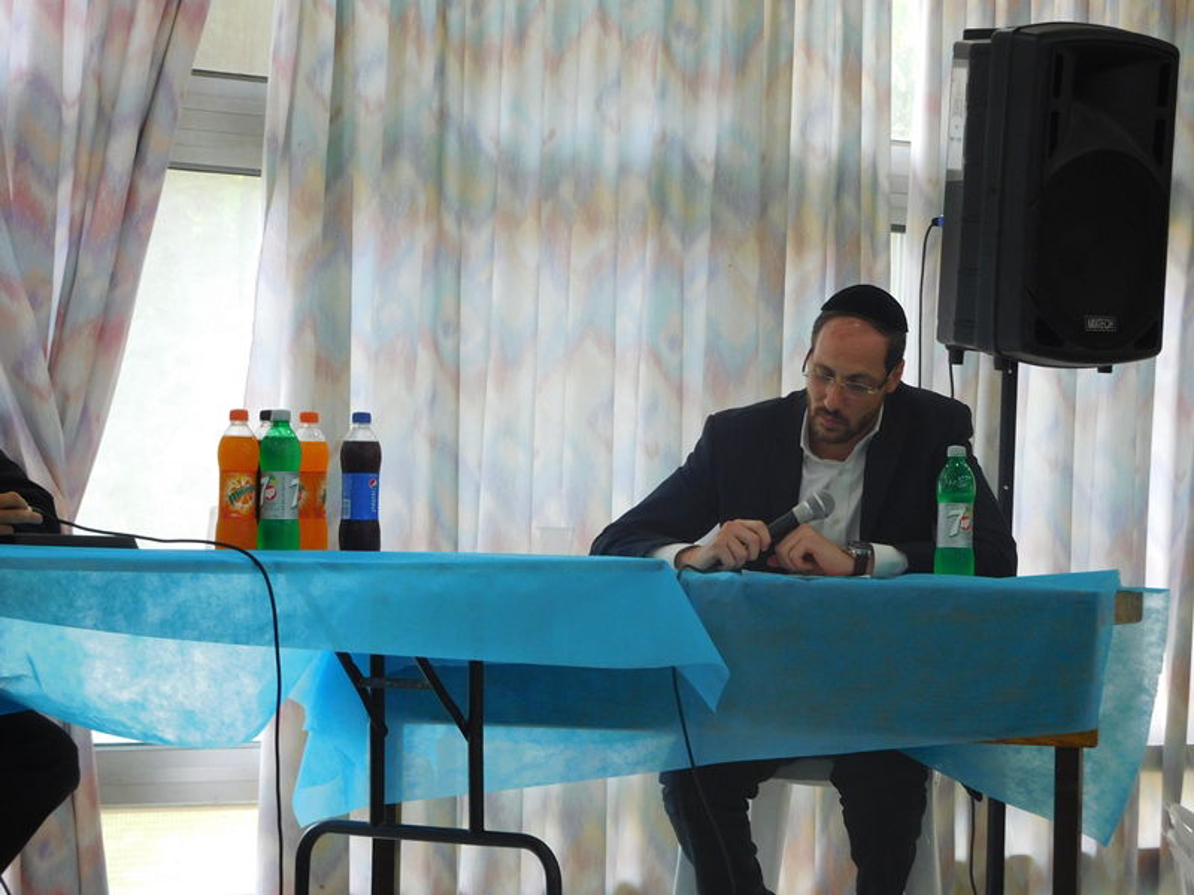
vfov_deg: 9.3
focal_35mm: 160
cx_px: 597
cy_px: 448
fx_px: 5519
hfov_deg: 12.3
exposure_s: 1/30
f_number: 5.2
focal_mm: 28.5
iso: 250
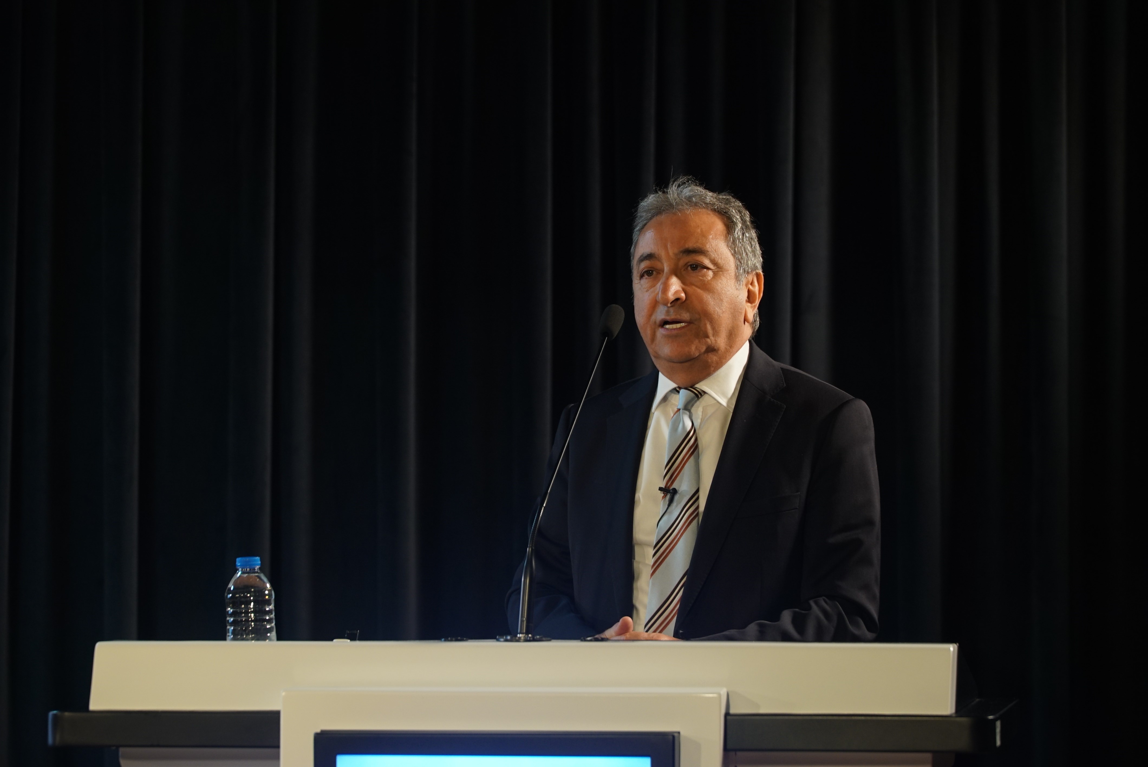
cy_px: 384
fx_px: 4307
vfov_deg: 10.2
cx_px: 574
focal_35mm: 135
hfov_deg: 15.2
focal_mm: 135
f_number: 5.6
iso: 800
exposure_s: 1/50
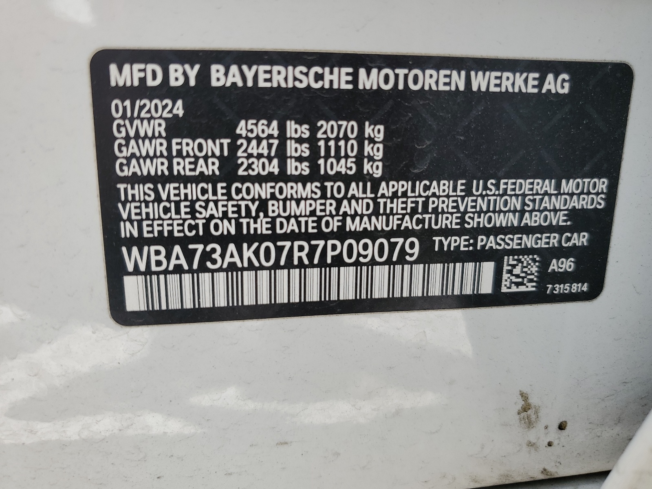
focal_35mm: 26
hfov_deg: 67.3
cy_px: 244
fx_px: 490
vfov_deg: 53.1
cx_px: 326
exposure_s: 1/909
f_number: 1.5
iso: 50
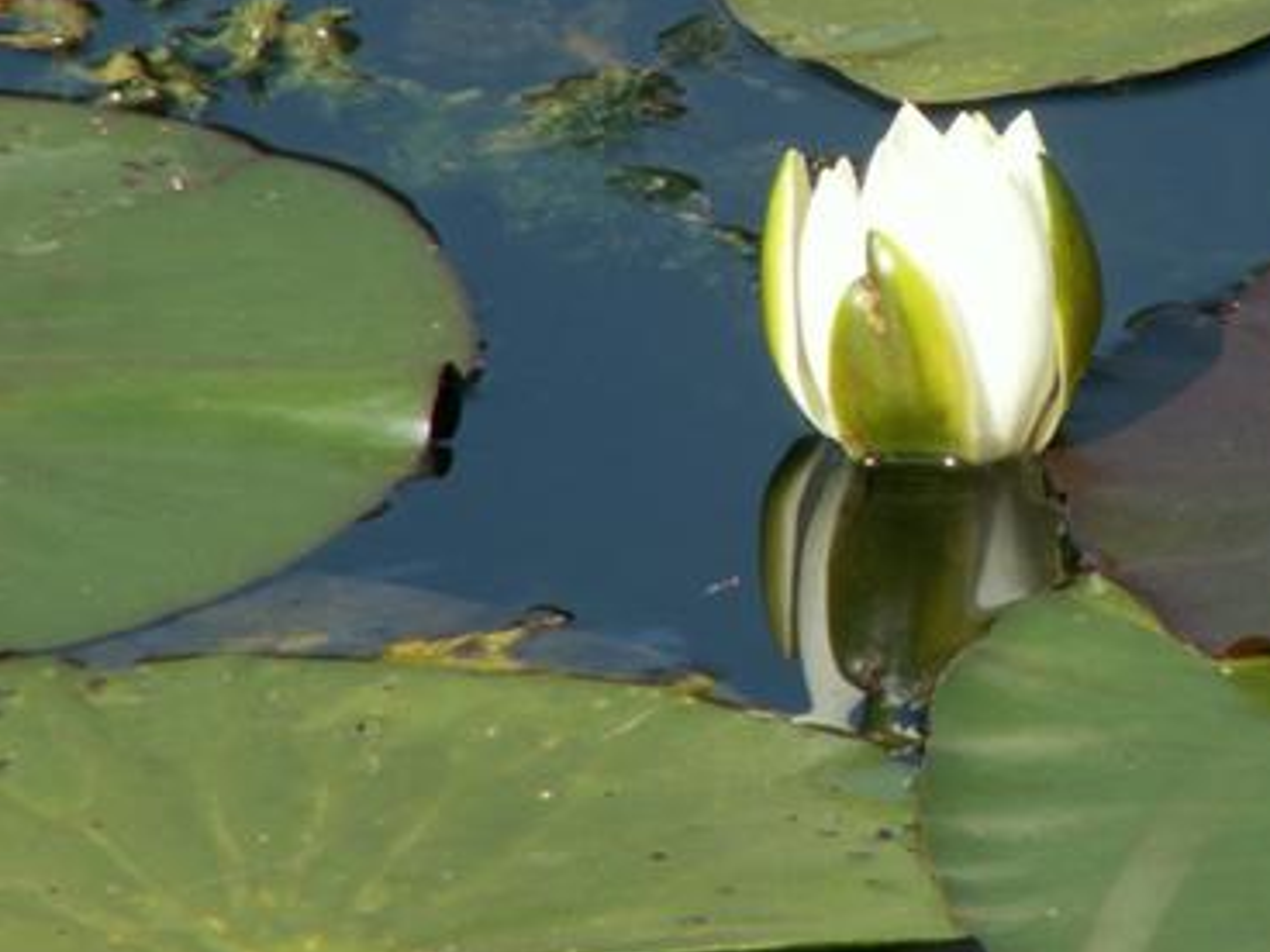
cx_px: 1046
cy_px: 300
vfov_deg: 2.0
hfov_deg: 2.7
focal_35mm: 730
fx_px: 26782
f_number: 5.6
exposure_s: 1/160
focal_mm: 69.45
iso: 50
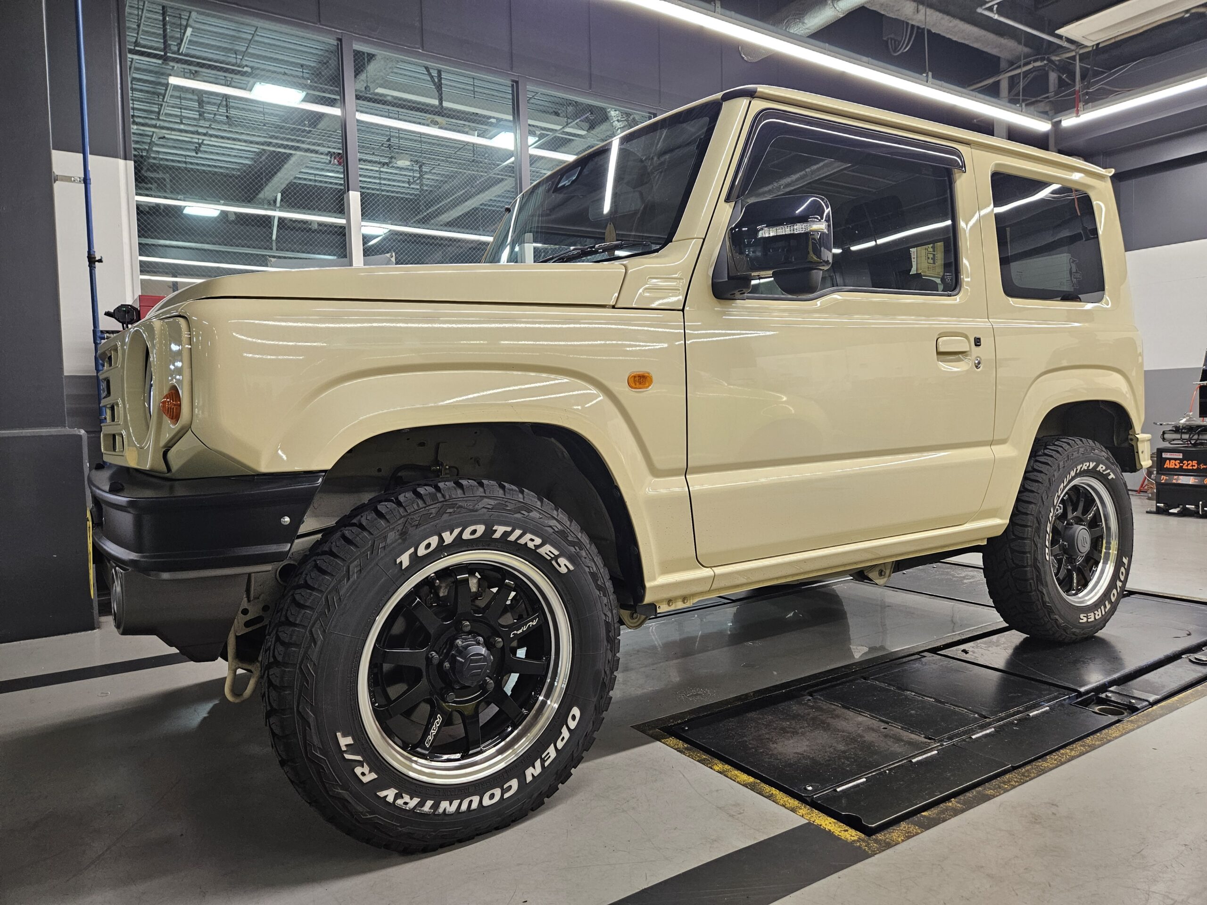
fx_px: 802
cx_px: 604
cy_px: 452
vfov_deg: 58.9
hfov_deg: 73.9
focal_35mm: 23
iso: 160
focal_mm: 5.4
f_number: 1.8
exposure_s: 1/100
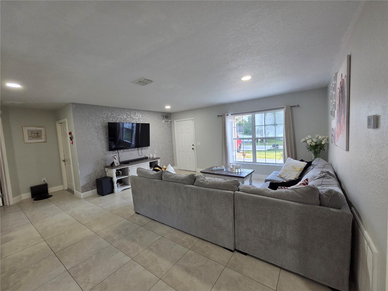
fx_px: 146
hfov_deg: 106.2
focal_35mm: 13
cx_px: 194
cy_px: 146
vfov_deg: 89.9
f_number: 2.2
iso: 200
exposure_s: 1/60
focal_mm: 2.2
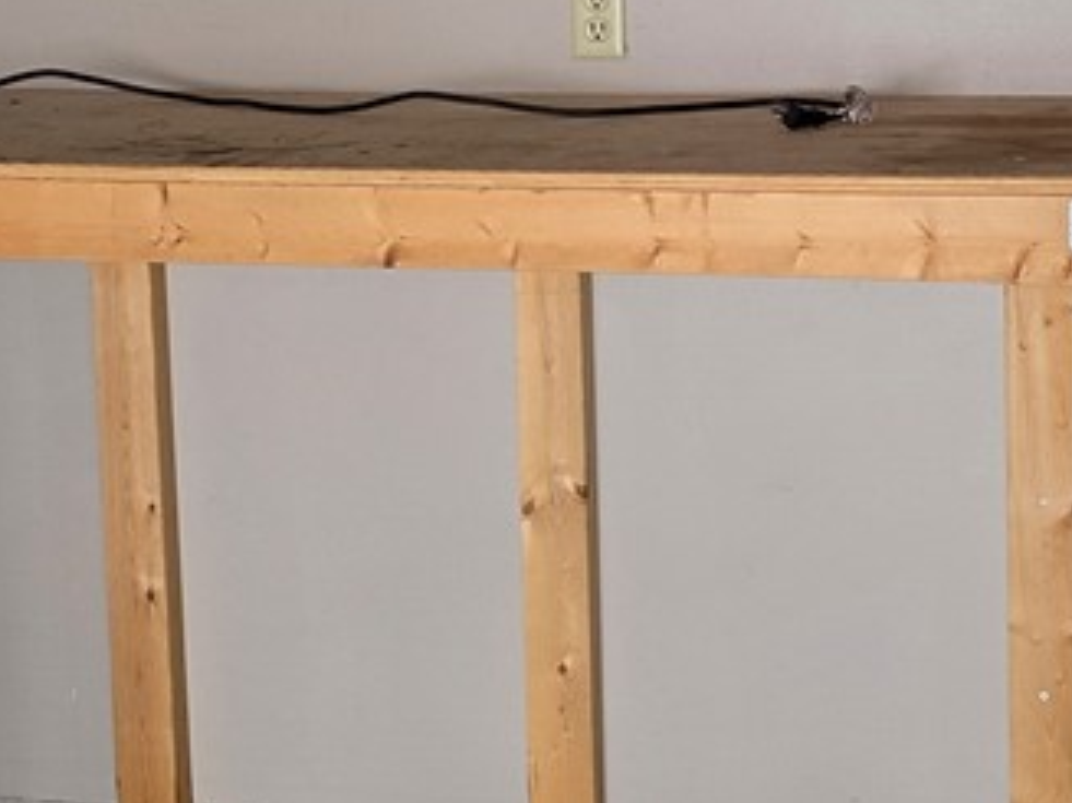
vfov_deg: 20.1
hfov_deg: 26.5
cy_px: 111
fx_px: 2229
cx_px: 872
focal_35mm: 72
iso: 250
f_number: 1.7
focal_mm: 6.3
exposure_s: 1/120
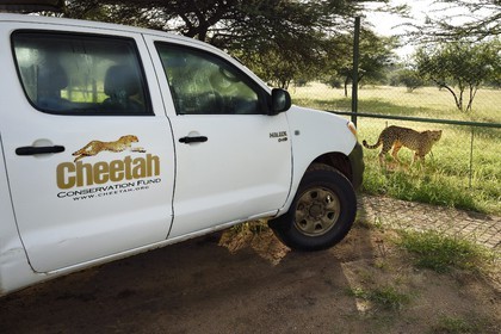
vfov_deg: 42.3
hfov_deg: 60.3
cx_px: 250
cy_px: 167
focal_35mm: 31
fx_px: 431
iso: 200
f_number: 10
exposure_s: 1/160
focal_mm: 31
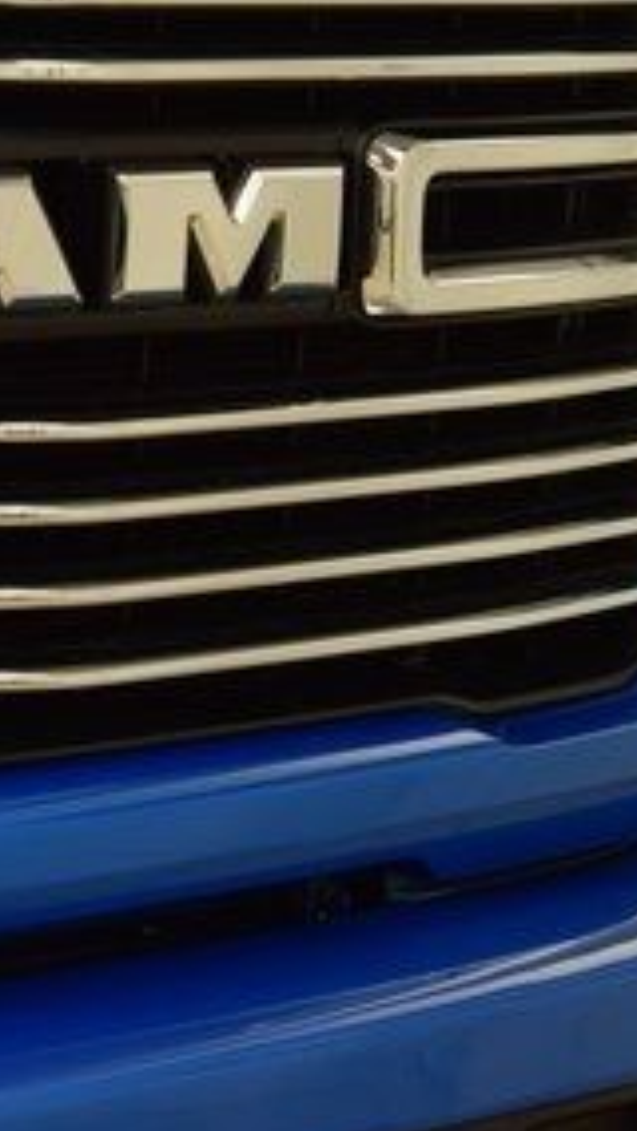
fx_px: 5099
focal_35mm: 170
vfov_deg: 12.6
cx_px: -334
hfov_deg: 7.0
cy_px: 309
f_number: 6.3
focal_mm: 48
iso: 450
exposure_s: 1/15
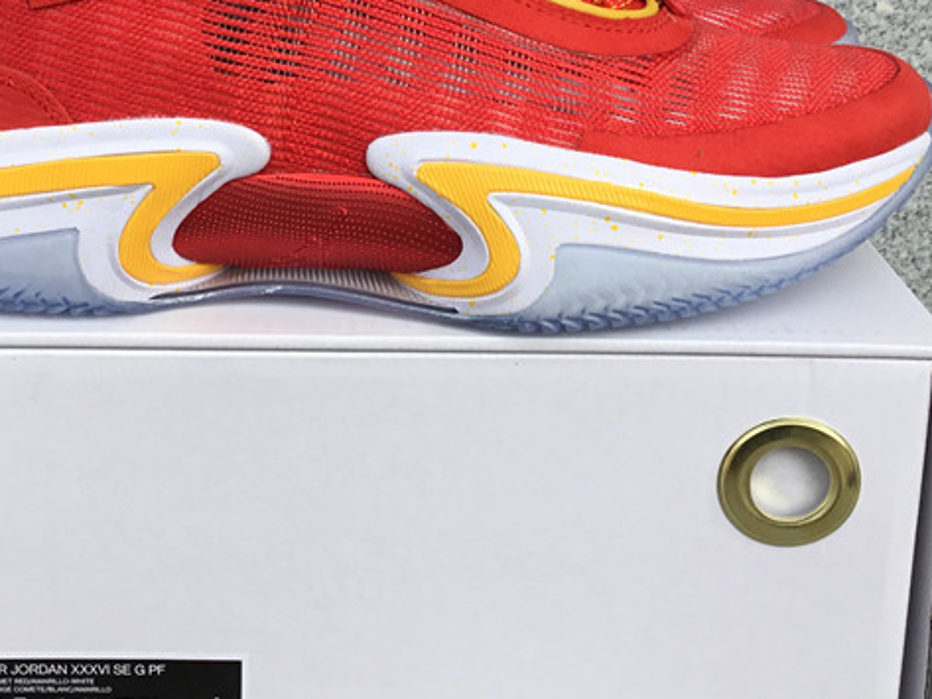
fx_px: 1589
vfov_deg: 24.6
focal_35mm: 59
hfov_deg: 32.6
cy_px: 182
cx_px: 390
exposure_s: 1/815
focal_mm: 3.3
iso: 25
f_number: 2.4
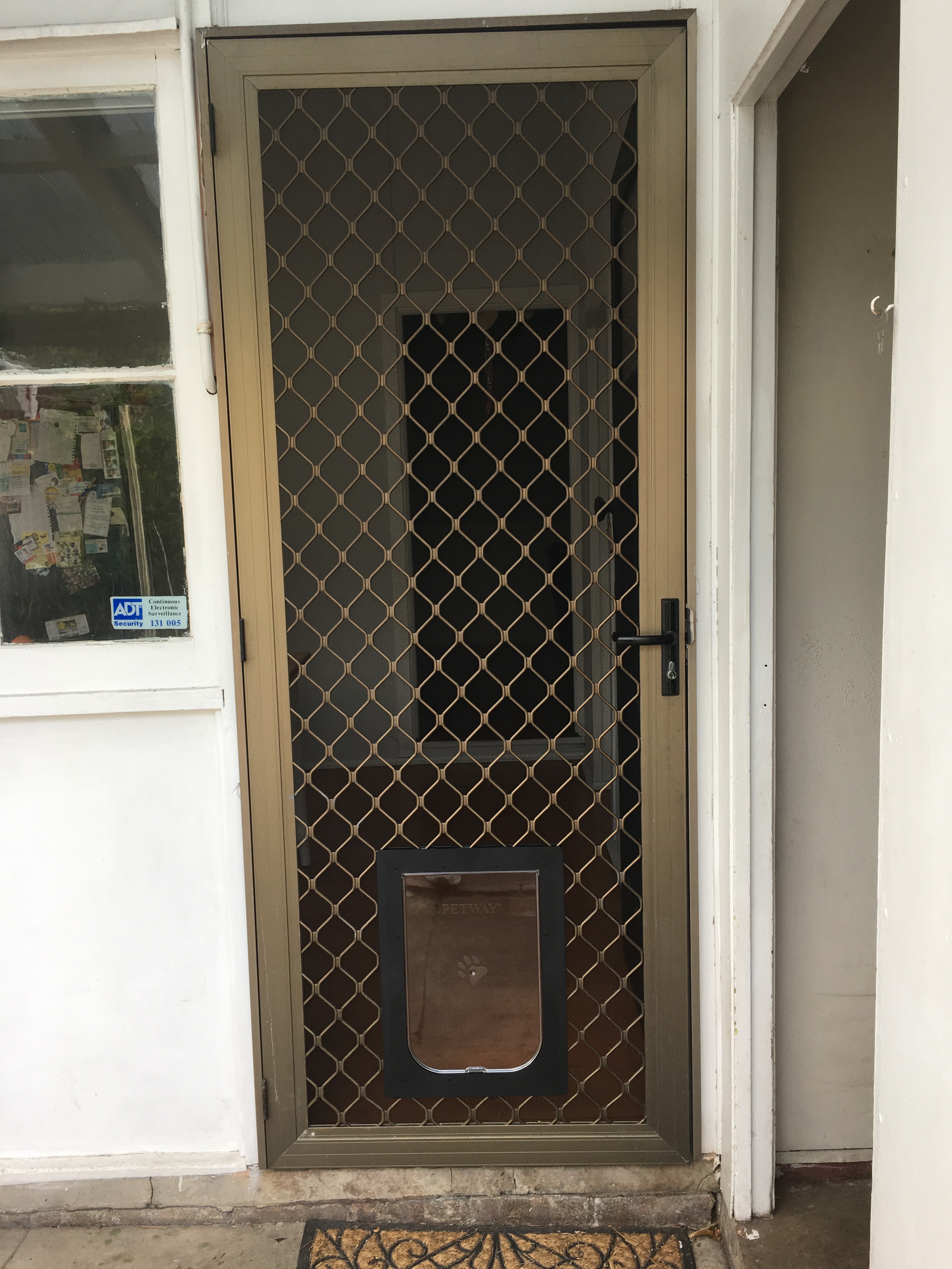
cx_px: 476
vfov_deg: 61.7
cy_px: 634
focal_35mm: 29
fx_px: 1063
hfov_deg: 48.2
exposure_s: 1/100
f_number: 2.2
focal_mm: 4.15
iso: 25
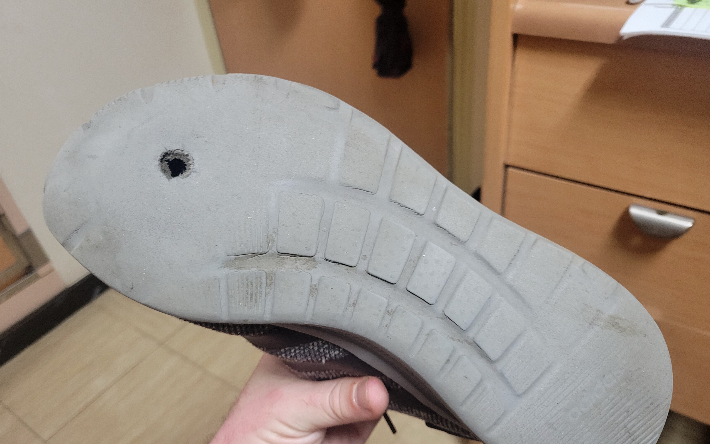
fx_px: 542
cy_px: 270
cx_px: 358
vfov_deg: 44.3
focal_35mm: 28
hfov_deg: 66.5
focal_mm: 5.4
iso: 400
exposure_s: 1/40
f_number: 1.8
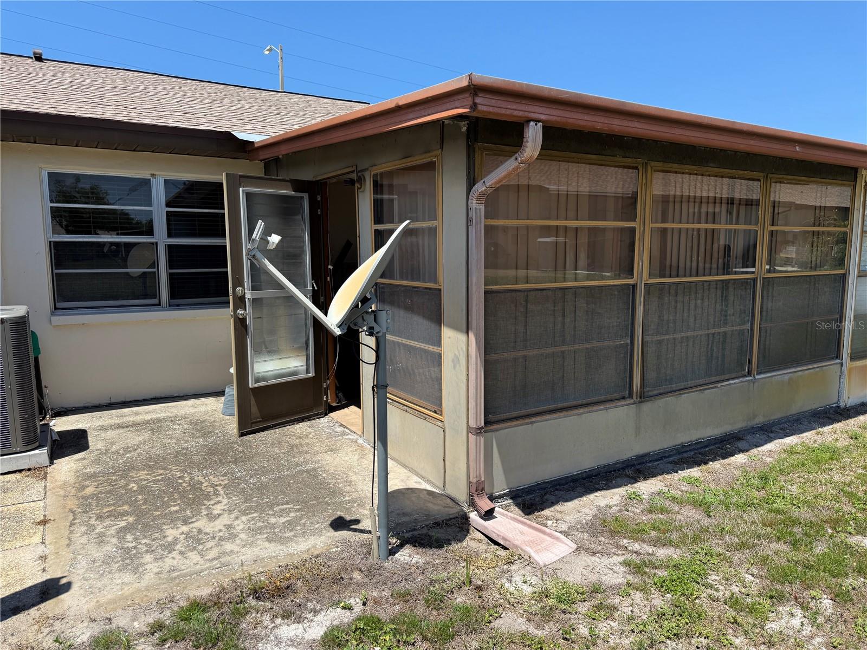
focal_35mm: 24
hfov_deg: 71.6
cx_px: 434
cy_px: 325
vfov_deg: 56.8
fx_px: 601
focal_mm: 6.76
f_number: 1.78
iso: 80
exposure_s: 1/3425
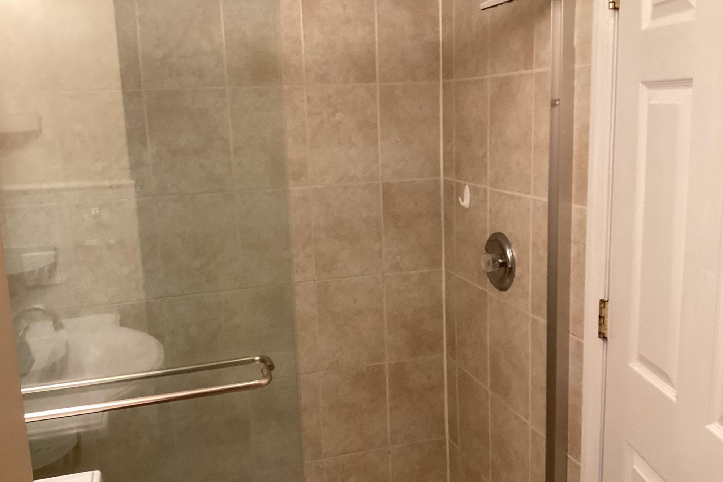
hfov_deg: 57.2
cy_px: 242
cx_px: 358
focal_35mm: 33
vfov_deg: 40.0
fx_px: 663
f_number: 2.4
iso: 200
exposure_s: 1/60
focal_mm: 3.3
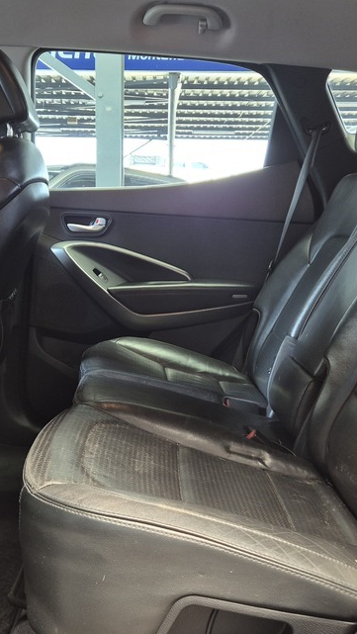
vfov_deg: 50.3
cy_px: 360
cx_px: 162
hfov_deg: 29.7
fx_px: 673
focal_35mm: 40
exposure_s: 1/100
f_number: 1.8
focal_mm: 5.4
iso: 320
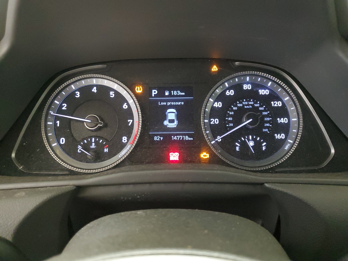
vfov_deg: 53.1
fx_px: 261
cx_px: 174
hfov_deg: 67.3
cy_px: 130
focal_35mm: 26
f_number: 1.5
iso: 438
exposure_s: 1/17
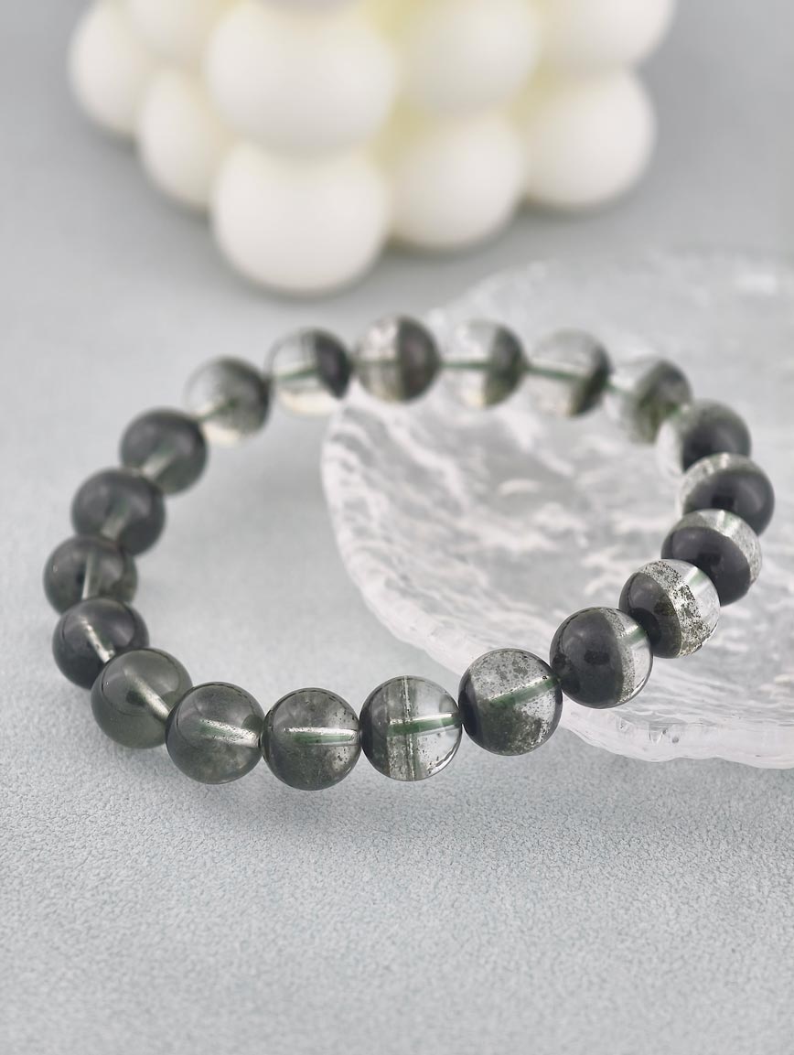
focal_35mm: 85
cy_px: 528
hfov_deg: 17.4
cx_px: 397
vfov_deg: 23.0
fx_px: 2593
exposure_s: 1/160
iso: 125
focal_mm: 22.48
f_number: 2.67
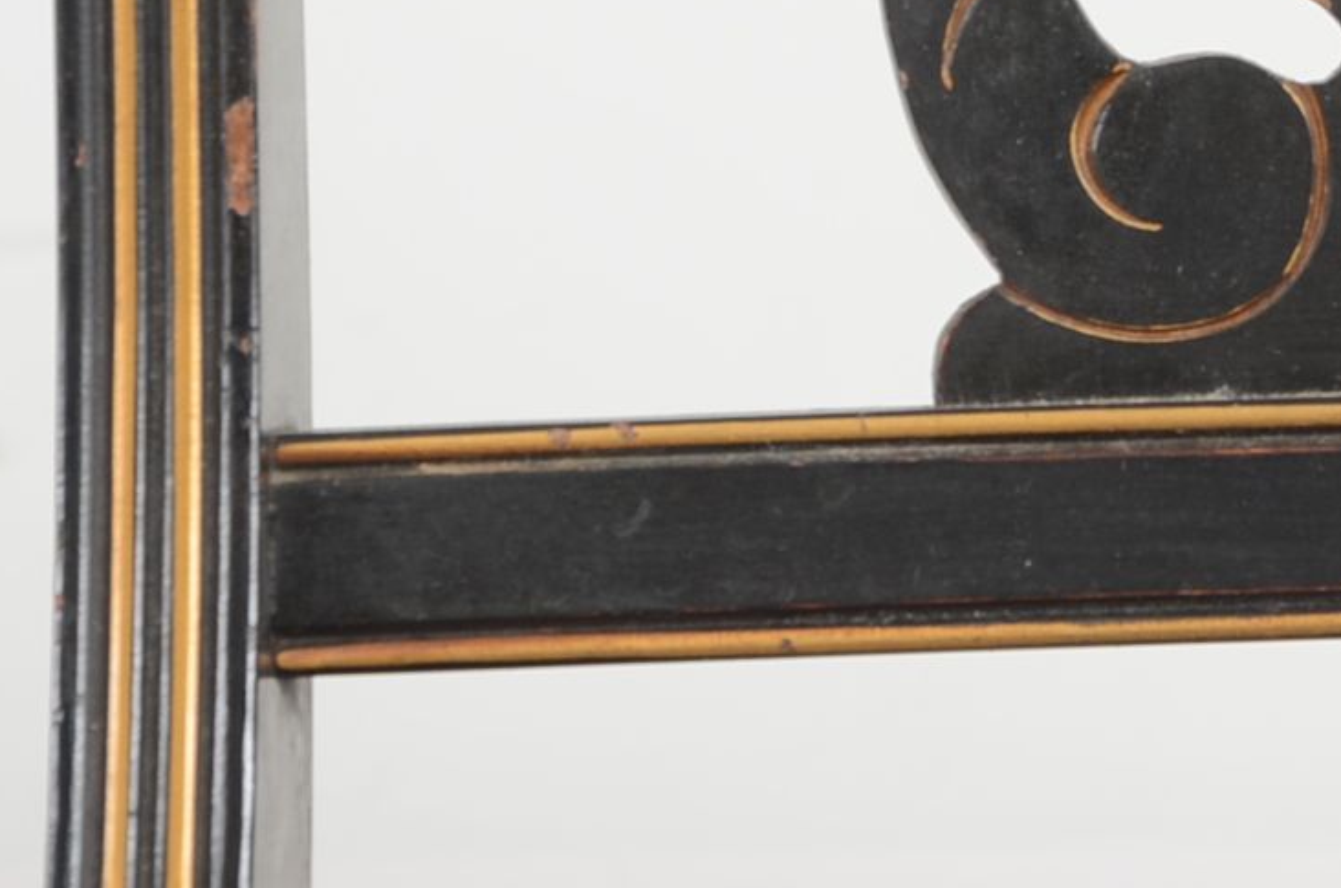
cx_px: 1515
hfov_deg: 7.0
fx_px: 10893
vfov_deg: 4.6
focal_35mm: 293
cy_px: -547
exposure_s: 1/60
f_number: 6.3
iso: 160
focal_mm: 58
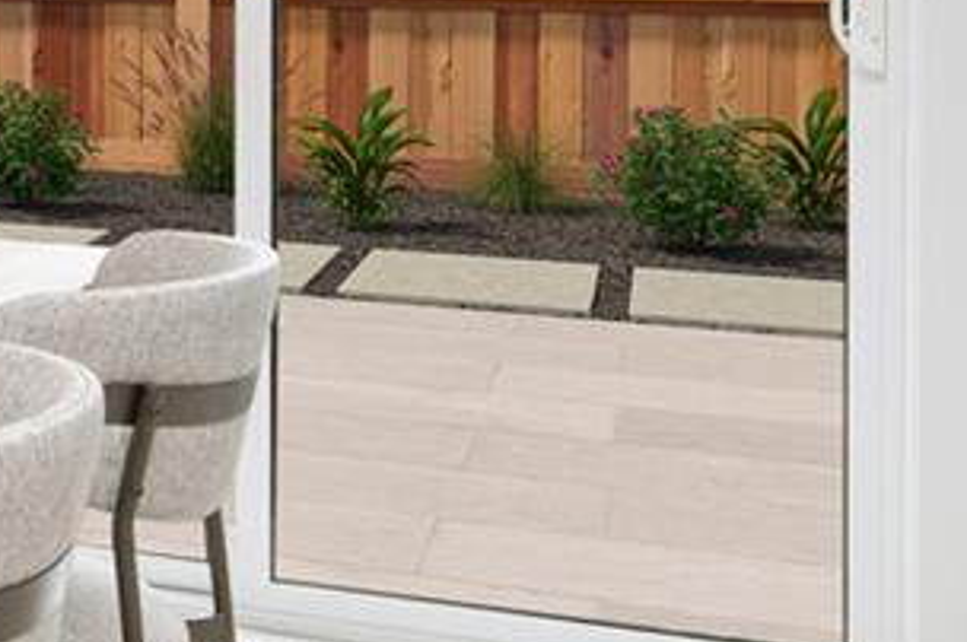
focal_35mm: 79
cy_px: -32
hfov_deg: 22.5
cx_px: -353
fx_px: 2120
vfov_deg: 16.8
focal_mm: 15
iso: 320
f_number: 7.1
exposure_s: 1/50
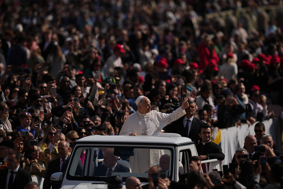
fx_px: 3145
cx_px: 142
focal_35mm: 400
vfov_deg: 3.4
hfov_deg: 5.2
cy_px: 94
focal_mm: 400
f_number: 3.5
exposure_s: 1/4000
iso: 100
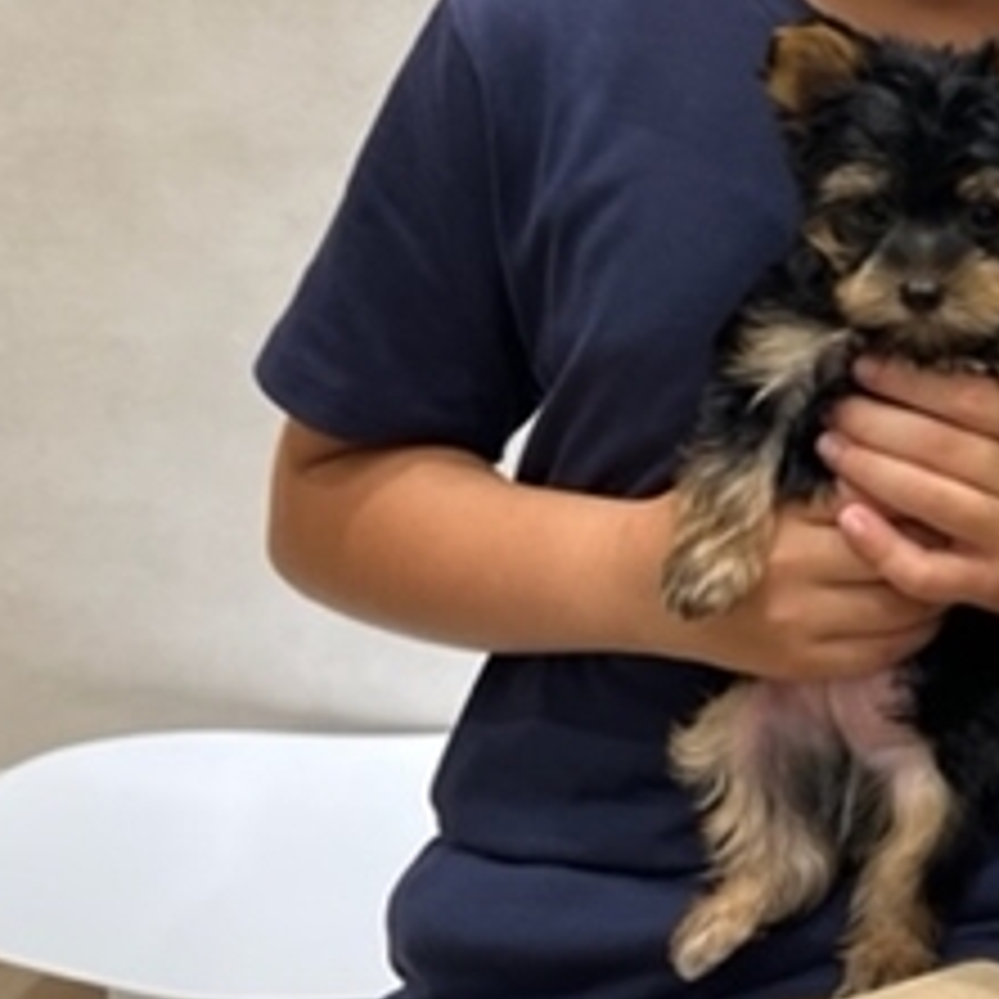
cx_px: 1210
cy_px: 158
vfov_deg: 27.0
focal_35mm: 62
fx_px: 2024
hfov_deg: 24.9
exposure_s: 1/120
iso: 125
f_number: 1.6
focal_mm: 5.1
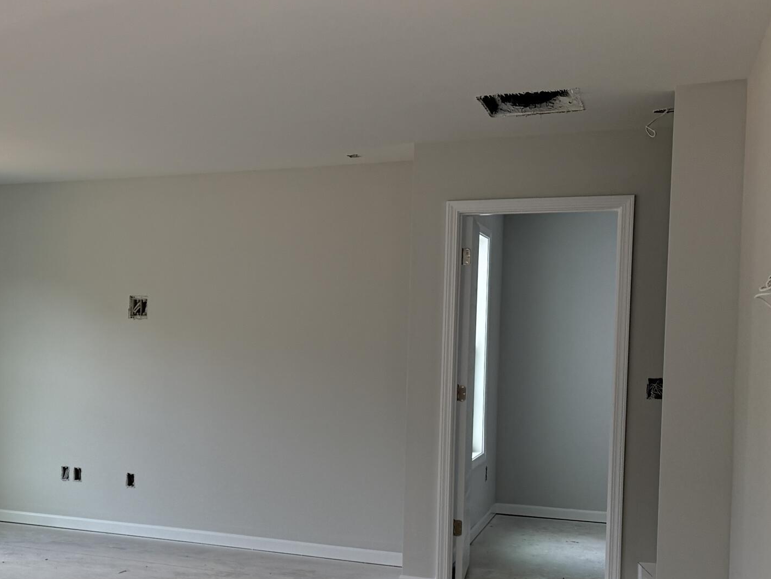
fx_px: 1136
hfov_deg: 34.6
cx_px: 31
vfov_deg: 28.4
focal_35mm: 51
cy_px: 370
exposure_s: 1/271
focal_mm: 6.76
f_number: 1.78
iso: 100
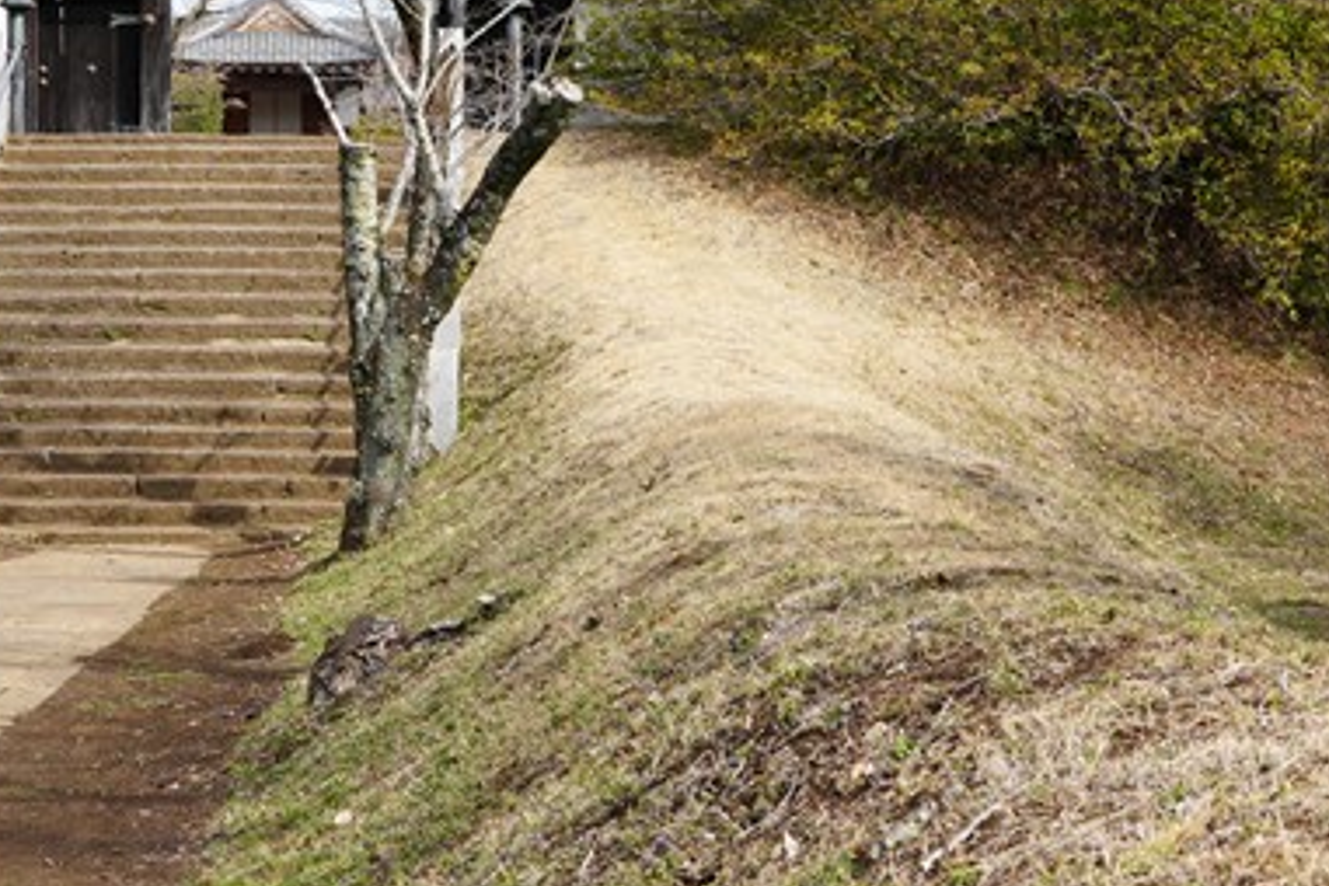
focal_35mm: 86
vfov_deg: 15.9
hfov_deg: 23.5
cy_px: 300
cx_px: 450
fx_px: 3175
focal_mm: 32
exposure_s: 1/125
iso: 100
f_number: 8
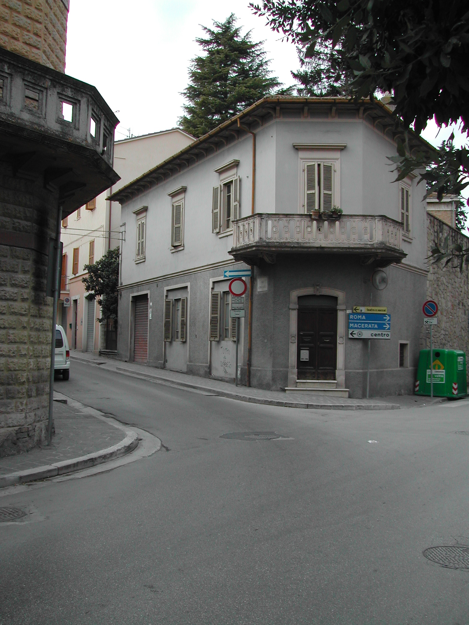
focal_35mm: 38
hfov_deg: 37.7
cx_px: 234
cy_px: 312
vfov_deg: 49.0
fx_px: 686
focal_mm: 8
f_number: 2.8
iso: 100
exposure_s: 1/572
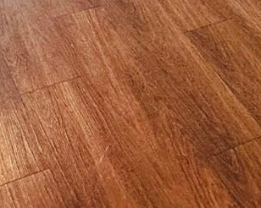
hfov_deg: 21.0
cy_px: -303
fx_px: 702
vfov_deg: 12.7
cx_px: 145
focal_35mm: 91
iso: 80
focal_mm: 2.22
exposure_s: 1/120
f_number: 2.2
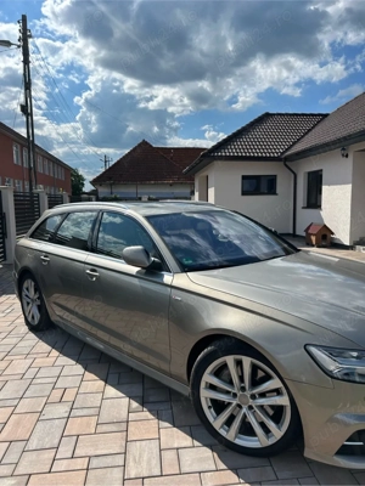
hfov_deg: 53.1
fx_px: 366
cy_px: 243
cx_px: 182
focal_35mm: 26
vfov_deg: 67.3
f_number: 1.5
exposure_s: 1/6579
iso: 50
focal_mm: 5.7
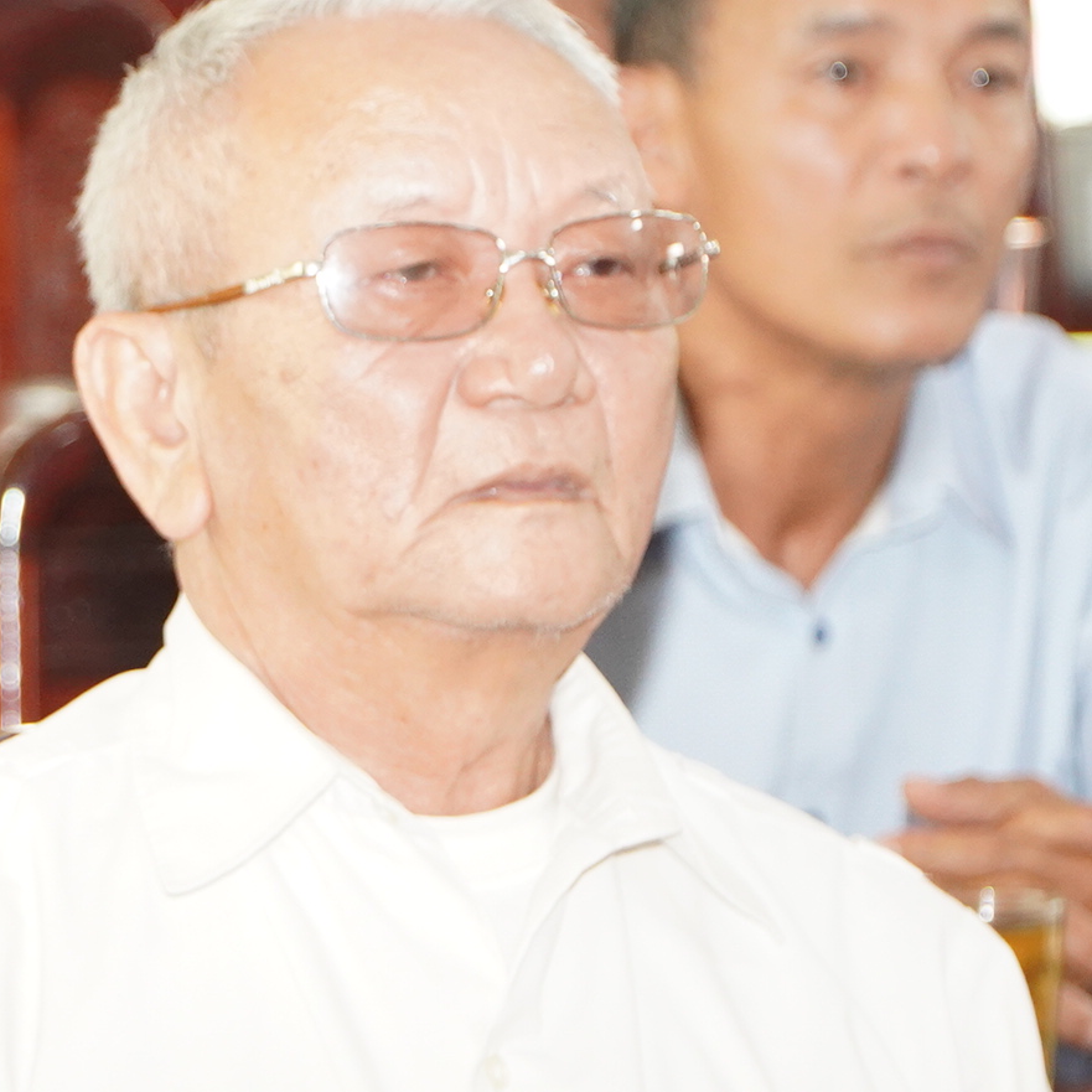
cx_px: -487
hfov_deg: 6.0
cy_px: 1011
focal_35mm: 287
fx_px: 10243
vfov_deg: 6.1
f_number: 4
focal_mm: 66
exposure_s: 1/125
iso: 1250
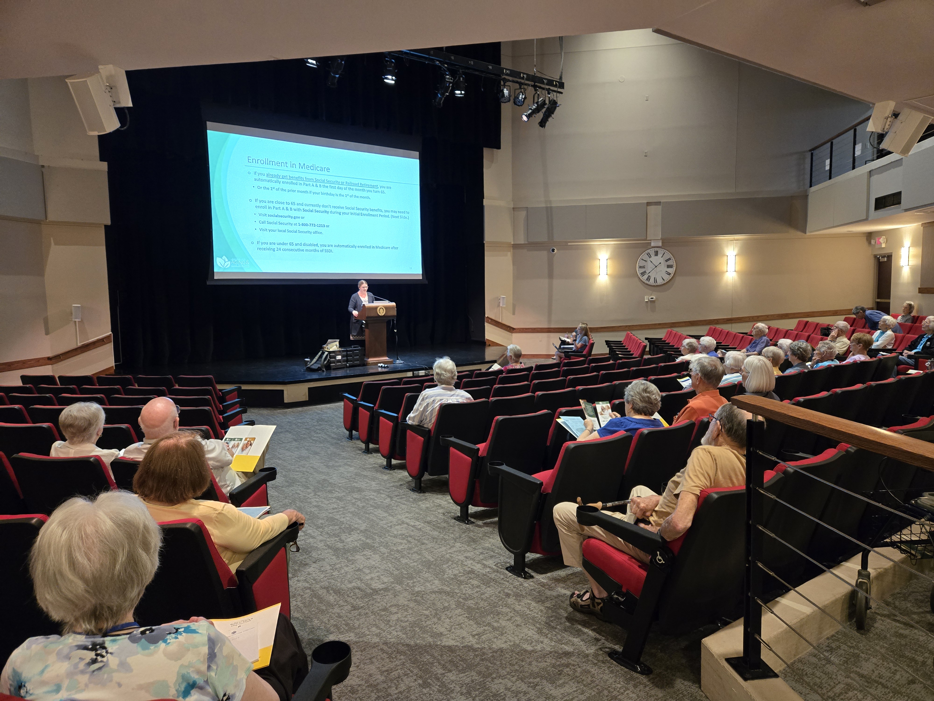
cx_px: 467
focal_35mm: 23
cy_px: 350
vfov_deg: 58.9
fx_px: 621
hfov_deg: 73.9
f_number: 1.8
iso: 500
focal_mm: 5.4
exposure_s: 1/60
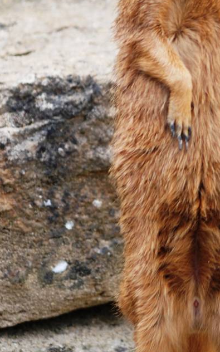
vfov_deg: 4.0
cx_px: 172
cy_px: 119
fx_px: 5020
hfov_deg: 2.5
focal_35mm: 523
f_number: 4.5
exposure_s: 1/320
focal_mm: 135
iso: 200
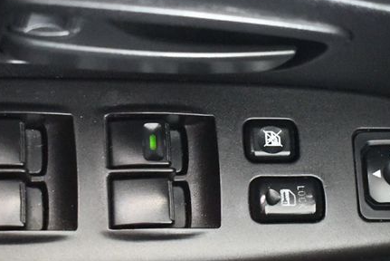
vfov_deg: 13.6
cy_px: 166
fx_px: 1095
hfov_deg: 20.2
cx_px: 222
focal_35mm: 101
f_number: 4.5
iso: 12800
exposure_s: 1/50
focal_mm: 34
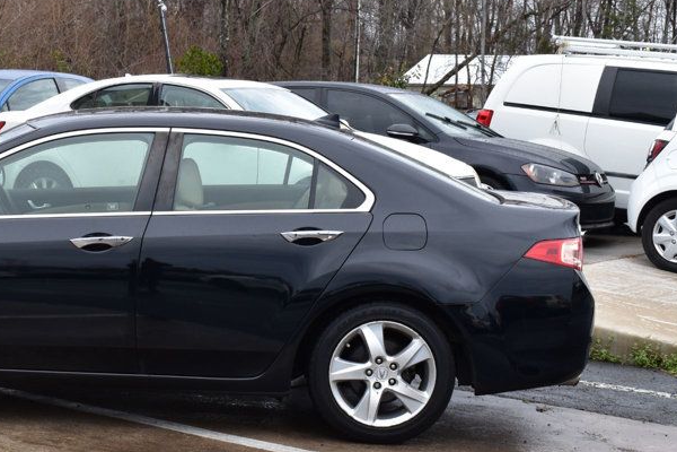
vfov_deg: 15.7
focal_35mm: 87
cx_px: 130
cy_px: 206
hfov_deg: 23.0
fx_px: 1636
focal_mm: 34
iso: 400
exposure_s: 1/160
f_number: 9
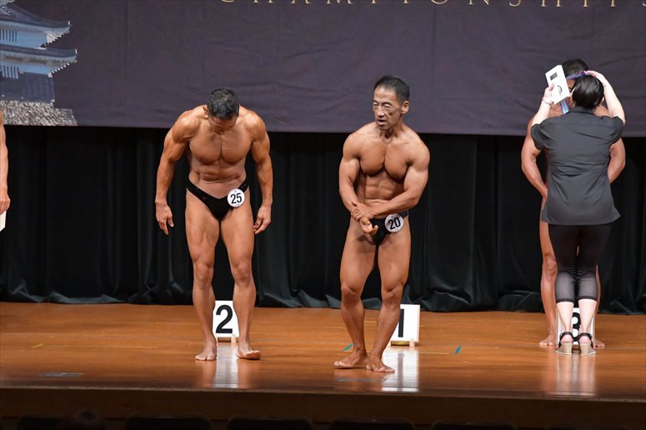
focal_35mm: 225
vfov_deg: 6.1
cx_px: 323
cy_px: 215
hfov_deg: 9.2
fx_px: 4036
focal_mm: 150
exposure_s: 1/400
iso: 6400
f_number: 5.6
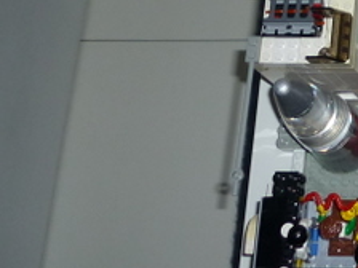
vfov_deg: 11.8
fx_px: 1220
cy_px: -187
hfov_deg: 15.1
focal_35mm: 118
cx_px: 588
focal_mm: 5.5
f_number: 2.8
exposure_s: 1/30
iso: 100
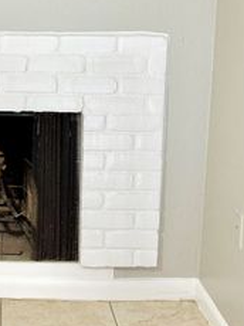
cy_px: 46
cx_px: -17
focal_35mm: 62
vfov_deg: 30.2
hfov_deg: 22.4
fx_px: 584
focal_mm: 6.76
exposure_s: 1/60
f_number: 1.78
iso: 200
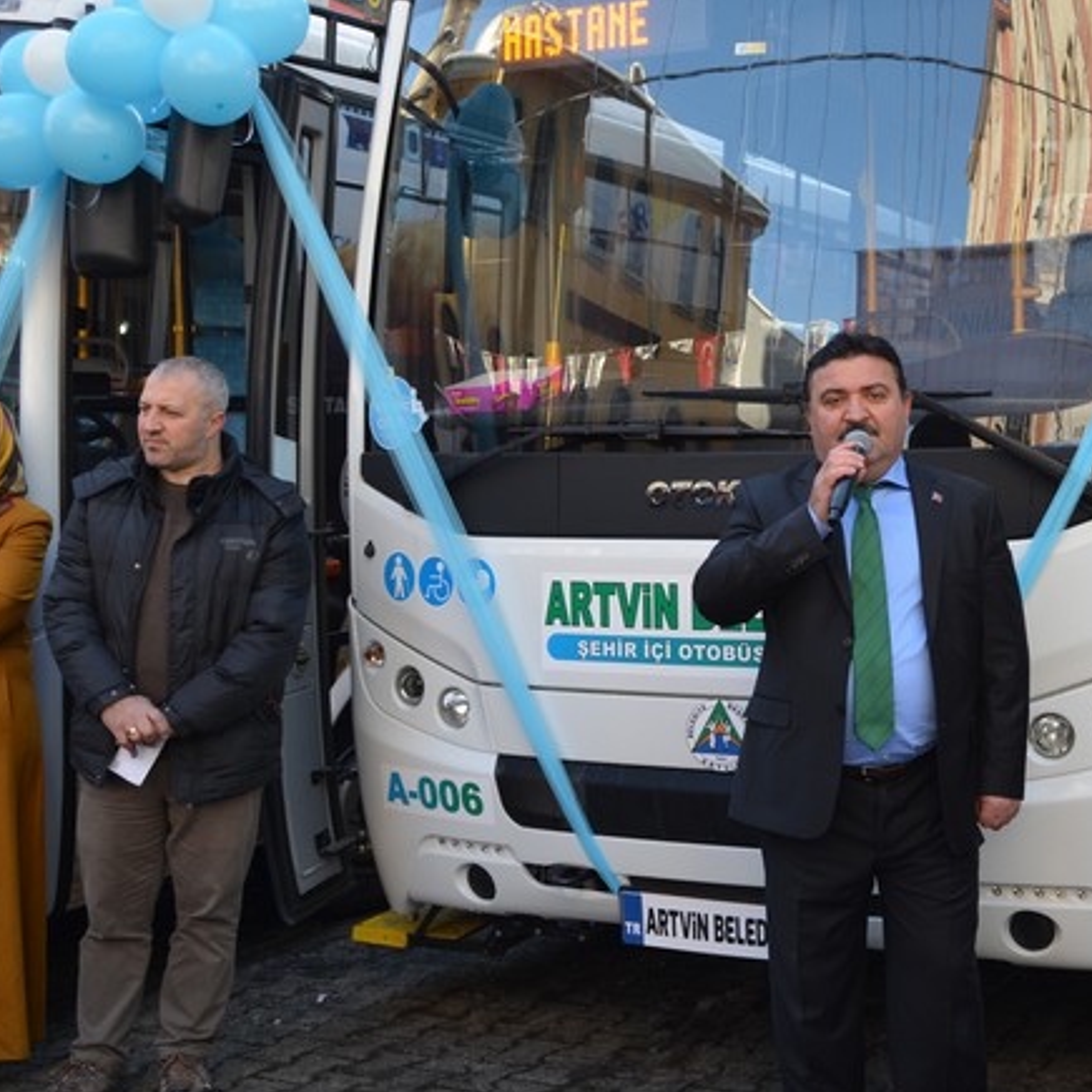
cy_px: 555
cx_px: 823
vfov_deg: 36.1
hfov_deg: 35.2
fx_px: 1677
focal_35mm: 47
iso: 250
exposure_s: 1/125
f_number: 5.6
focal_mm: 24
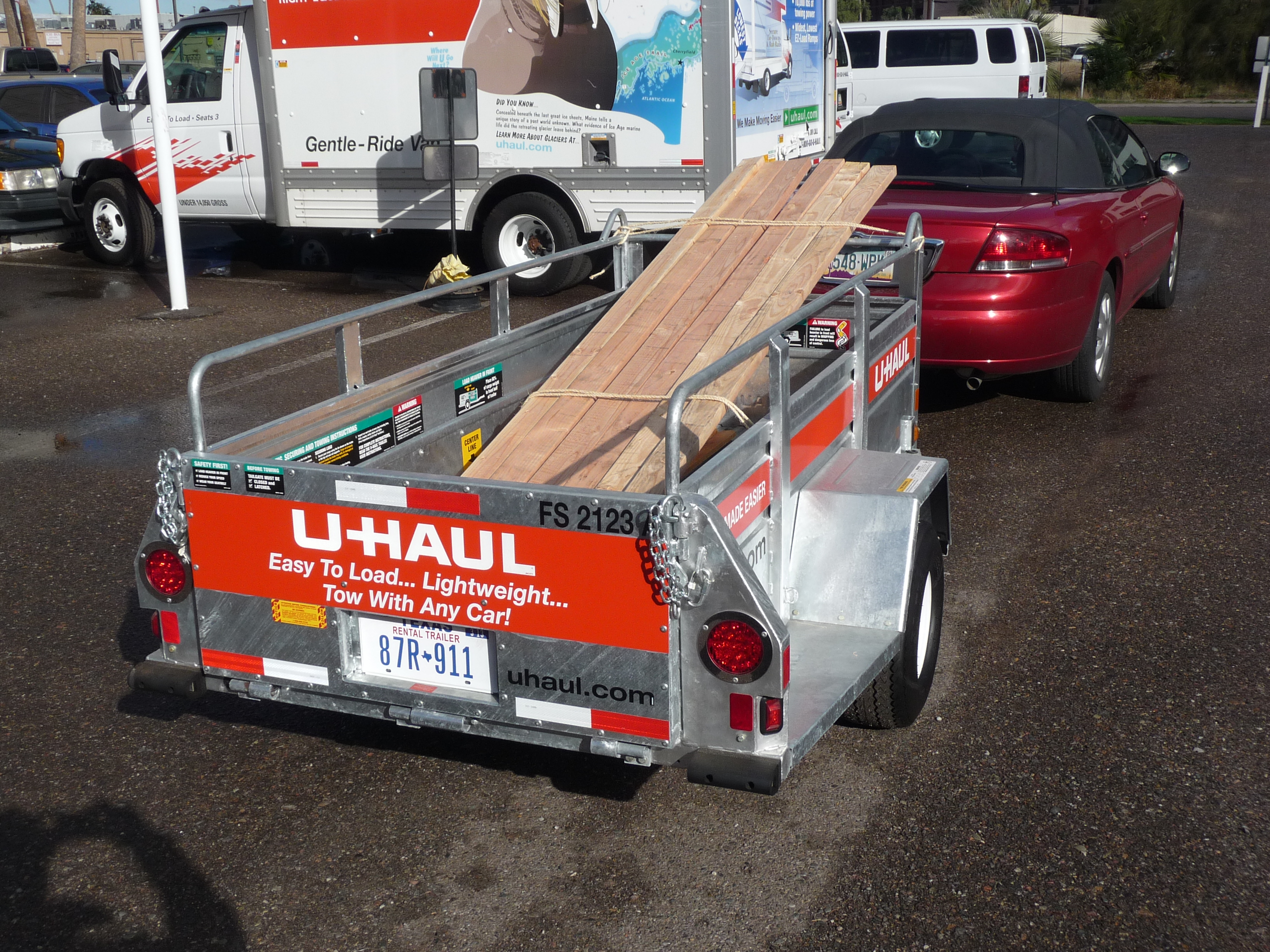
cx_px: 635
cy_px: 476
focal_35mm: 36
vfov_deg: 39.7
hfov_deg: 51.4
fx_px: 1321
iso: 100
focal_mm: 6
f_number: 9
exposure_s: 1/320
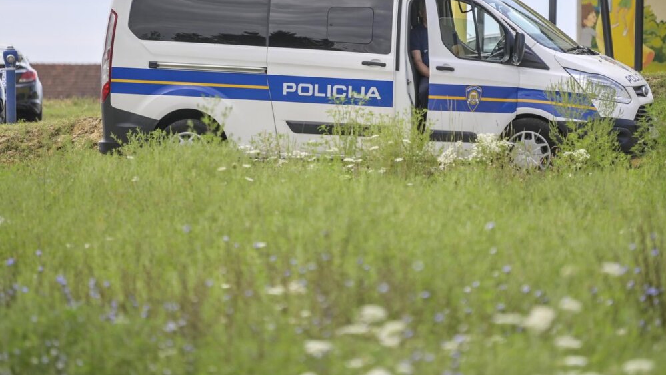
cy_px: 106
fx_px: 4433
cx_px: 388
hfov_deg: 8.6
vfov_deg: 4.8
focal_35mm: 251
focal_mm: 190
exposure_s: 1/1250
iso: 100
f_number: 2.8
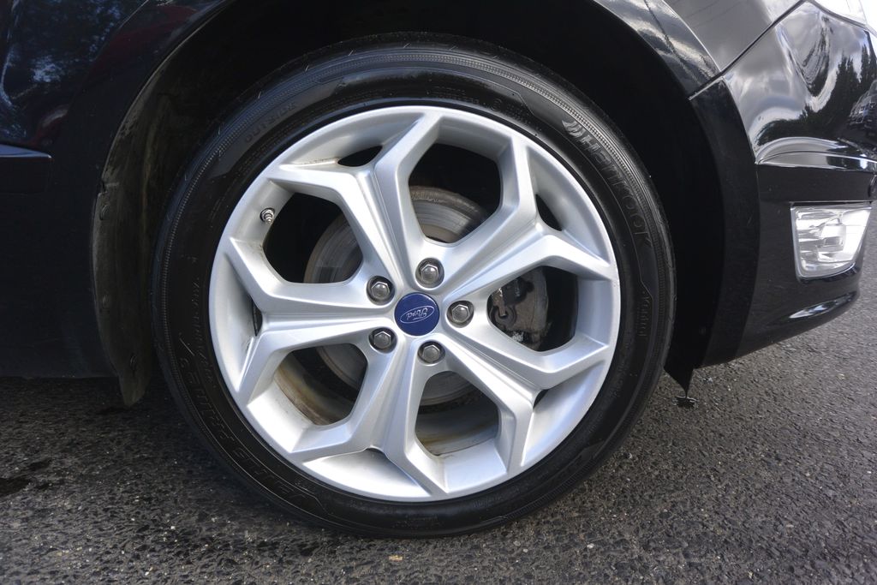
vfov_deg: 47.9
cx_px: 438
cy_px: 292
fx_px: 658
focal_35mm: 27
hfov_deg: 67.4
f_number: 3.5
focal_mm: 10
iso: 160
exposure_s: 1/400
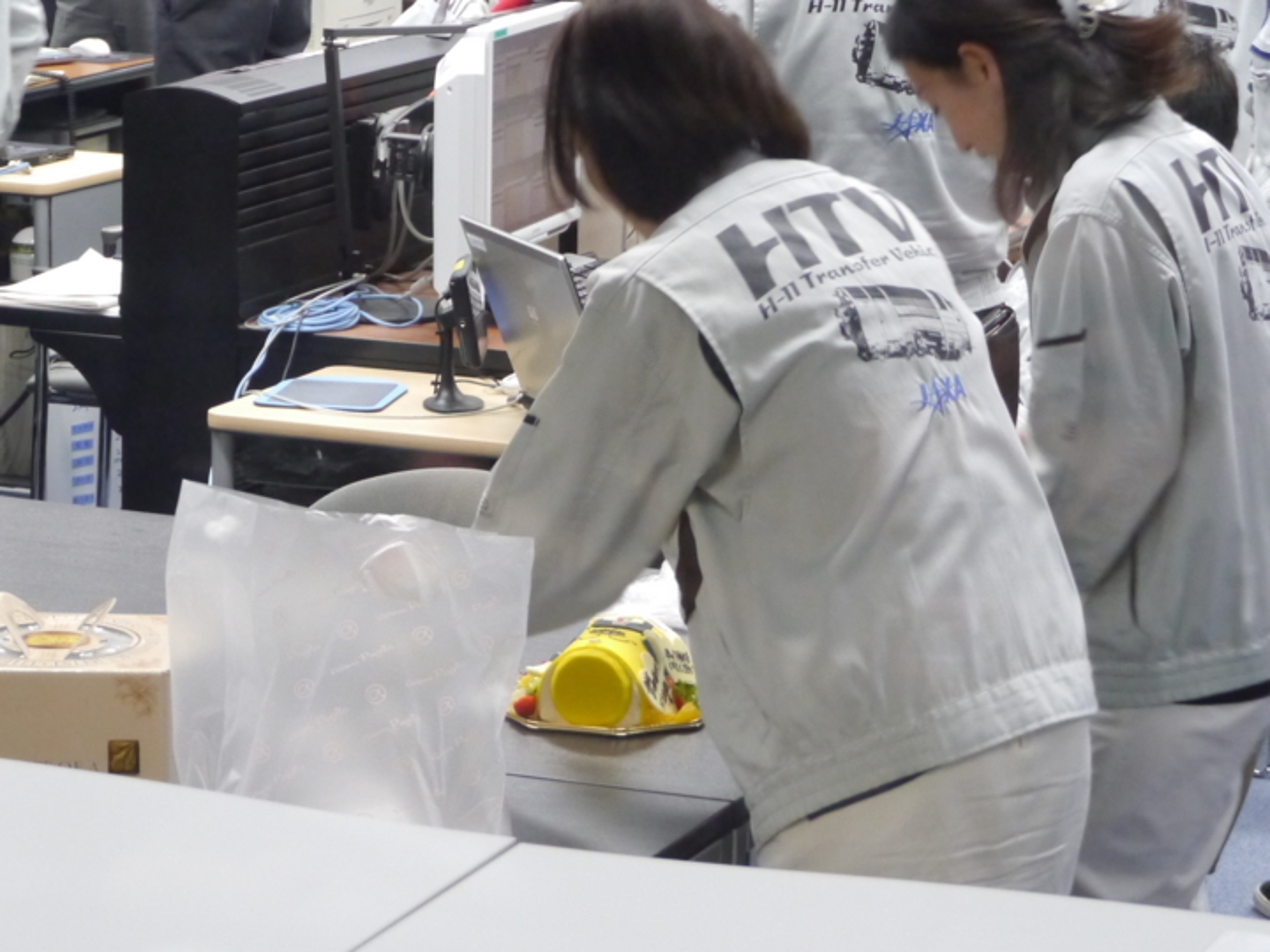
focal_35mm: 125
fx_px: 4586
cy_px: 476
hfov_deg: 15.8
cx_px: 635
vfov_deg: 11.9
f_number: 5.4
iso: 1600
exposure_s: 1/25
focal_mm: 31
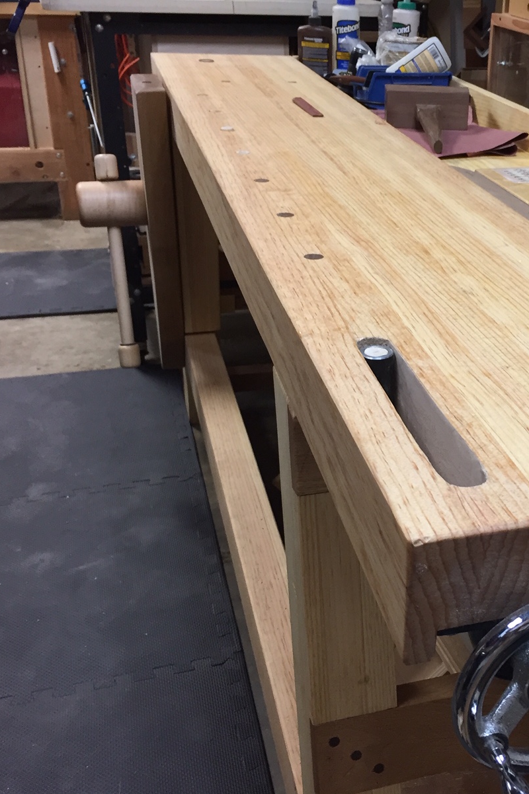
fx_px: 904
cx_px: 442
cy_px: 404
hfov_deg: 31.5
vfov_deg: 47.4
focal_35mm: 41
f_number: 2.2
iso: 80
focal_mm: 4.15
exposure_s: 1/30
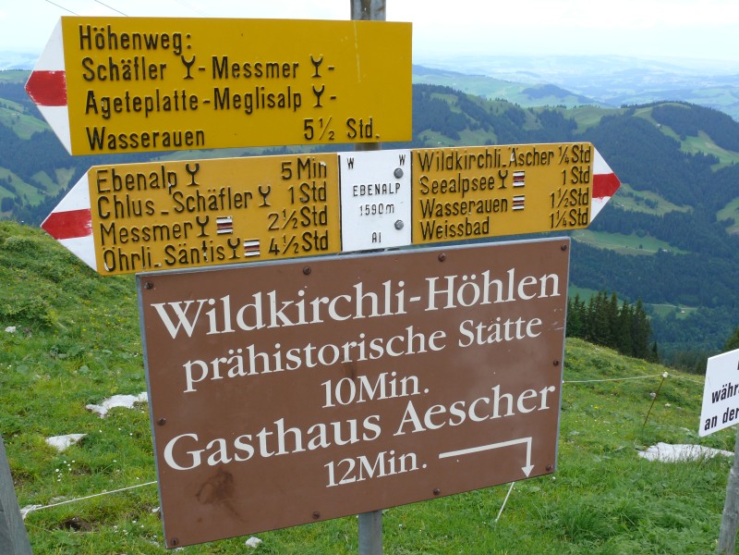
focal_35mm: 35
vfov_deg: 40.7
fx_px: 747
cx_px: 370
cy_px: 278
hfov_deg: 52.6
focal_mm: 7.4
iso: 100
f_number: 5
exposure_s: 1/200
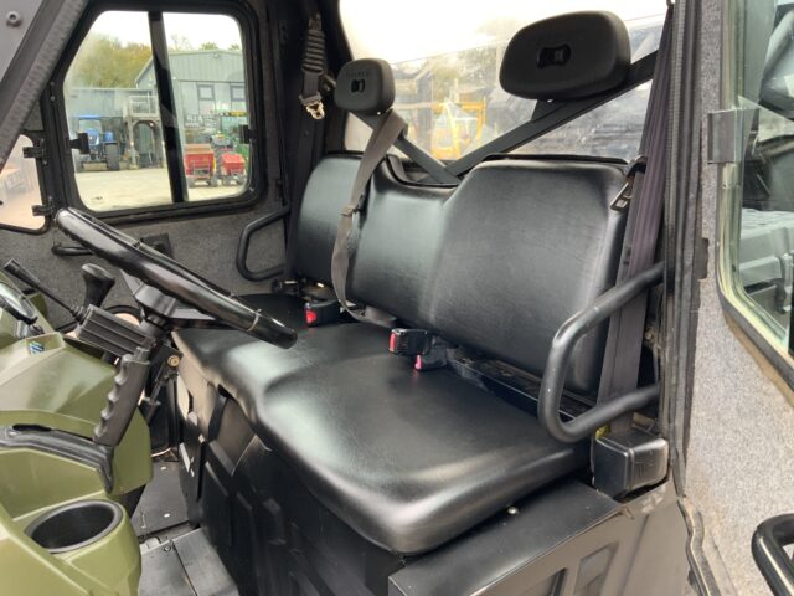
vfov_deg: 48.2
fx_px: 665
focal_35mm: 29
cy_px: 298
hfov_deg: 61.7
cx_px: 397
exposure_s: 1/90
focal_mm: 3
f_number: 1.8
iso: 64
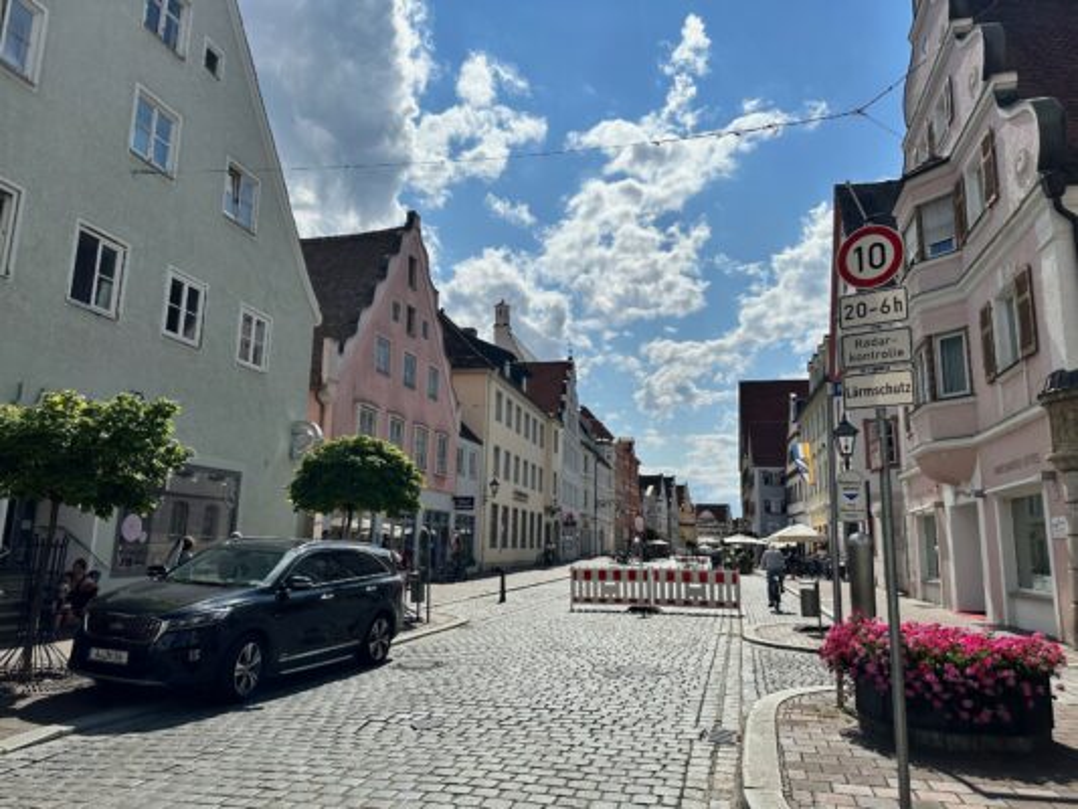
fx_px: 748
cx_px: 539
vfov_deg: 56.8
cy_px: 404
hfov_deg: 71.6
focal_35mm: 24
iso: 80
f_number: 1.78
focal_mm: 6.86
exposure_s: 1/13699
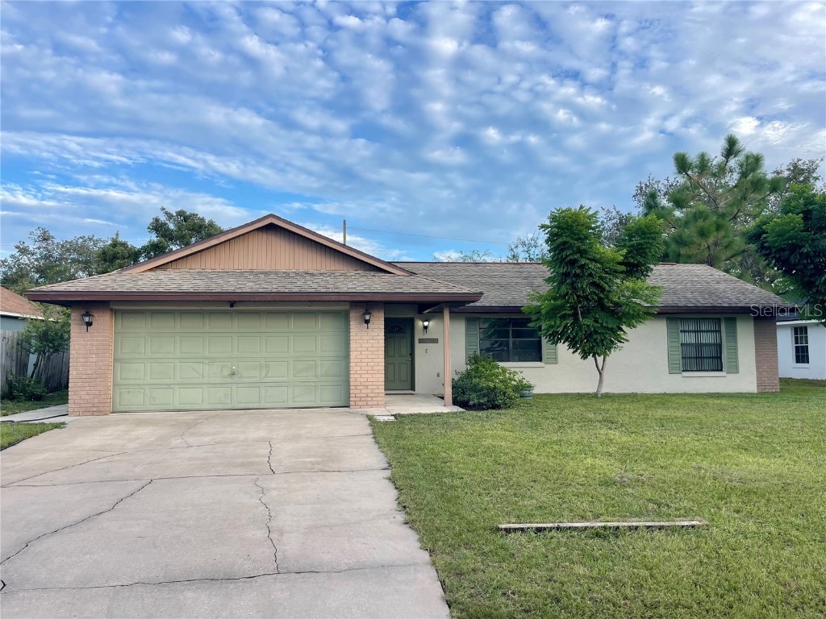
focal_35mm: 26
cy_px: 310
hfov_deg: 67.3
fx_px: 620
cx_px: 413
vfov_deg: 53.1
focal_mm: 5.1
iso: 32
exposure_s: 1/786
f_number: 1.6
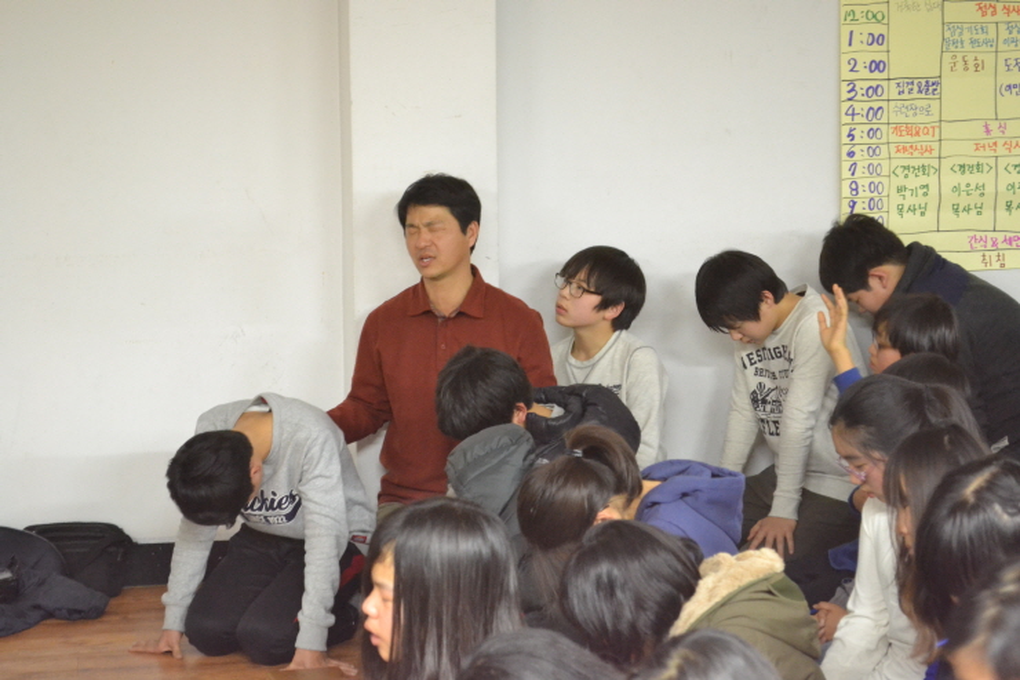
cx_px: 510
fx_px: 2337
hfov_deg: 24.6
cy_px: 340
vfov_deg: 16.5
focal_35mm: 82
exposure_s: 1/8
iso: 3200
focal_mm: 55
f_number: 5.6
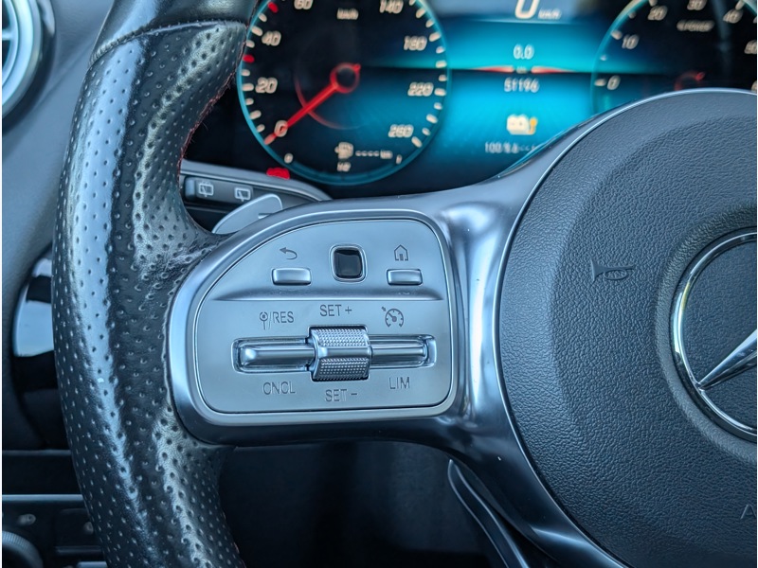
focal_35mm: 49
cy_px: 284
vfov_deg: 29.7
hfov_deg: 38.9
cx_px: 379
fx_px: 1073
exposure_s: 1/319
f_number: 1.68
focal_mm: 6.9
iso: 112
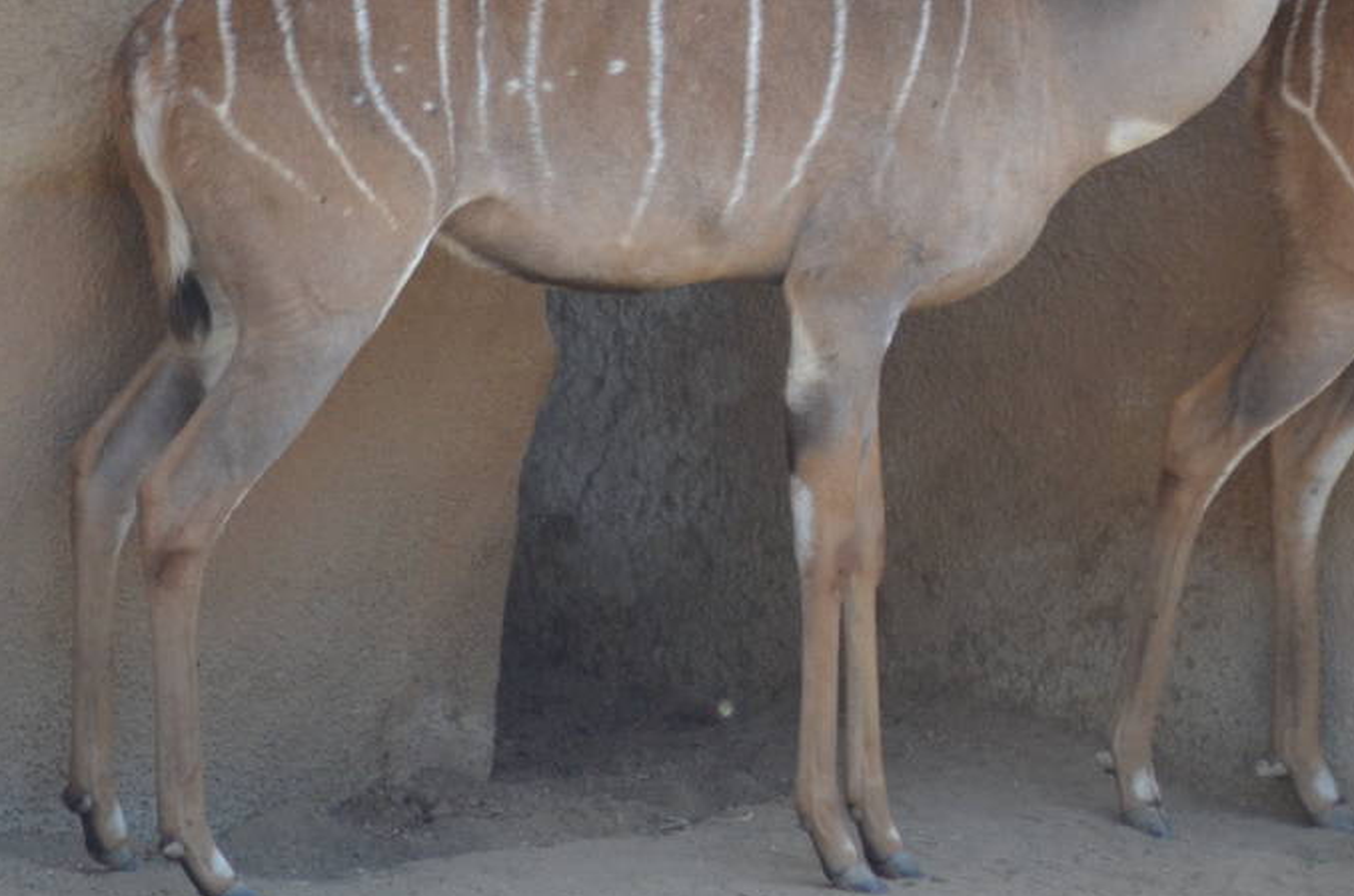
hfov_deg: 2.4
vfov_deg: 1.6
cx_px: 1270
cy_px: 160
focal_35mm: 849
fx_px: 31864
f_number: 5
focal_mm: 240
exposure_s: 1/640
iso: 800
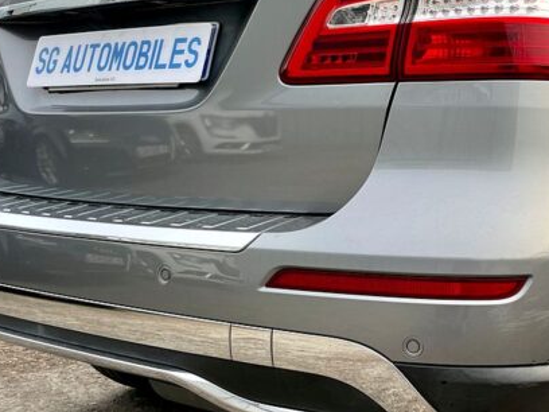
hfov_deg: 36.3
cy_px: 105
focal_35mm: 51
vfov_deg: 28.2
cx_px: 433
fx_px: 809
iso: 32
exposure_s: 1/342
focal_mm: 4.2
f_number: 1.6
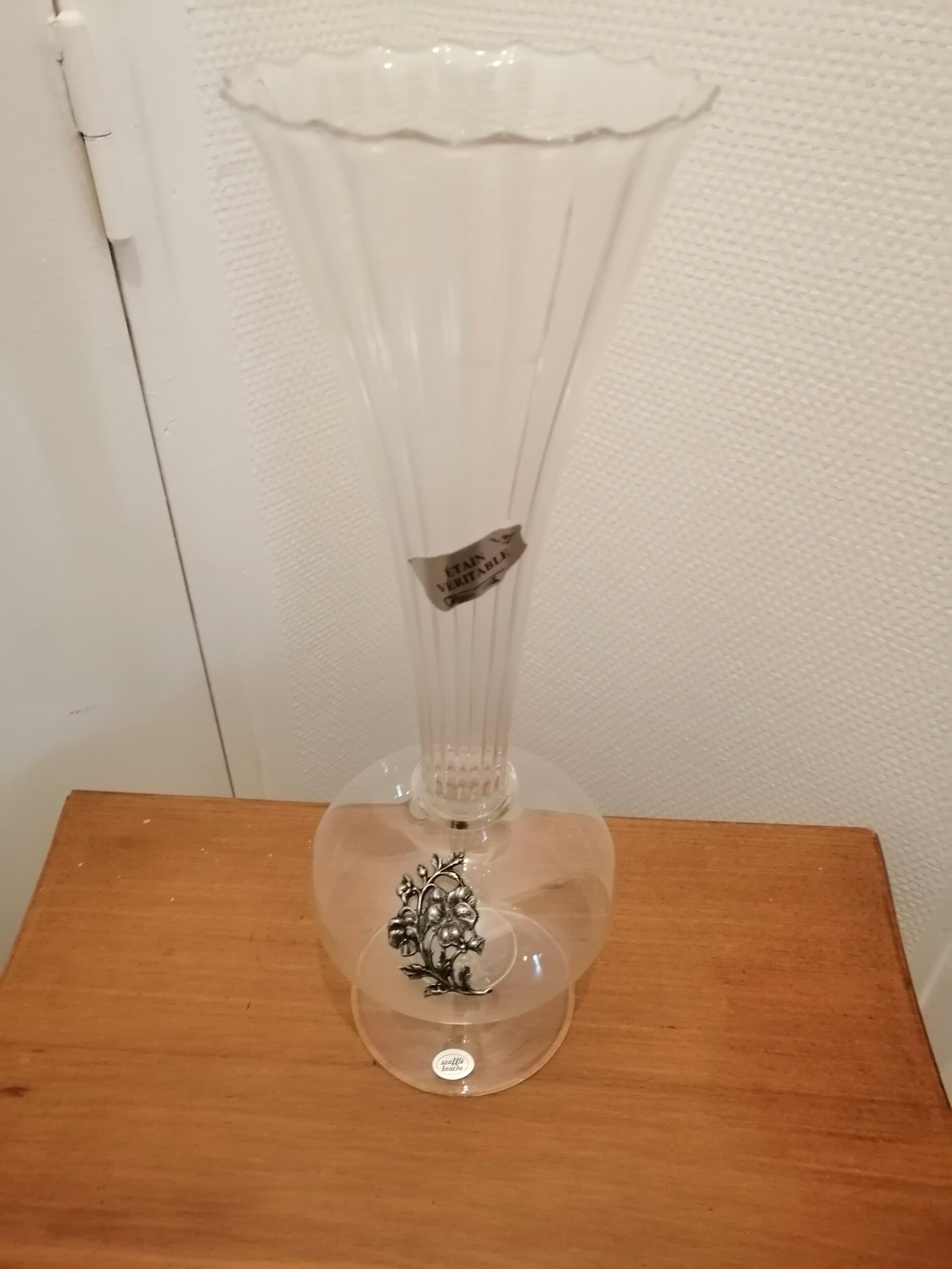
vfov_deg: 67.3
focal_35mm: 26
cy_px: 634
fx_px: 953
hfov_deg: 53.1
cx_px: 476
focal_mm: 3.96
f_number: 1.8
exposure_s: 1/25
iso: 400
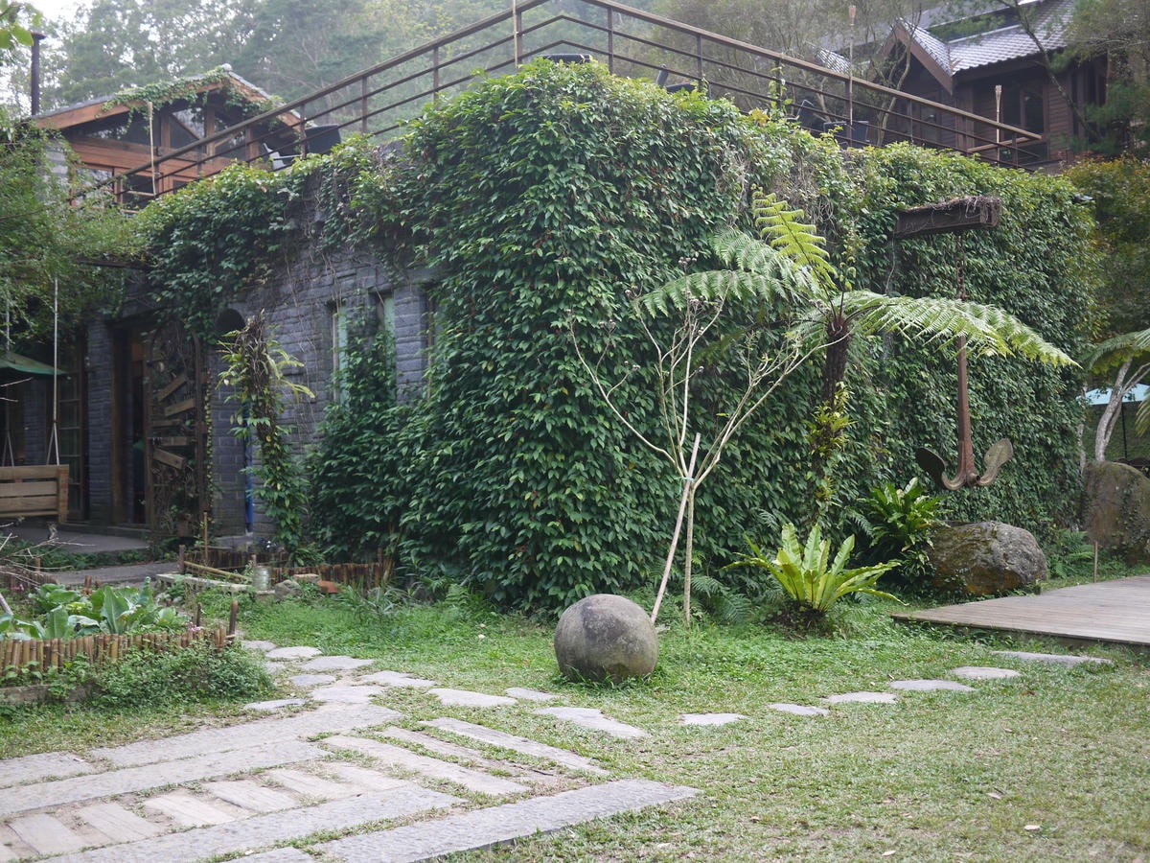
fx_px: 1329
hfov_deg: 46.8
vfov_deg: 36.0
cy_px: 432
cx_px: 575
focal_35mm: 40
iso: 160
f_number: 1.7
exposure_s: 1/160
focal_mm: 20
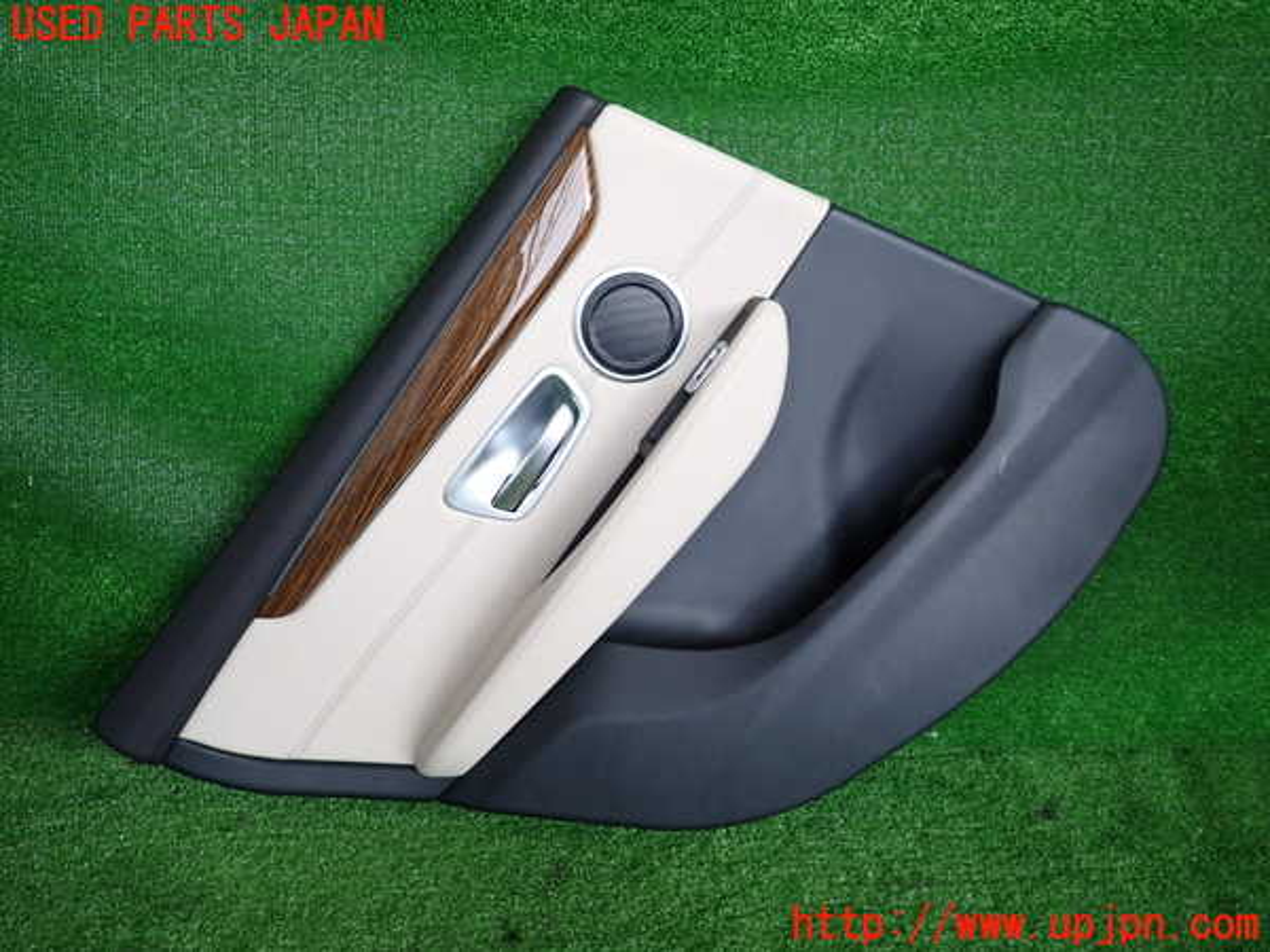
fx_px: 917
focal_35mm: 25
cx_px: 635
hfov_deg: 69.4
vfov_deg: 54.9
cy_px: 476
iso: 200
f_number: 2
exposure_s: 1/80
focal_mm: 4.5
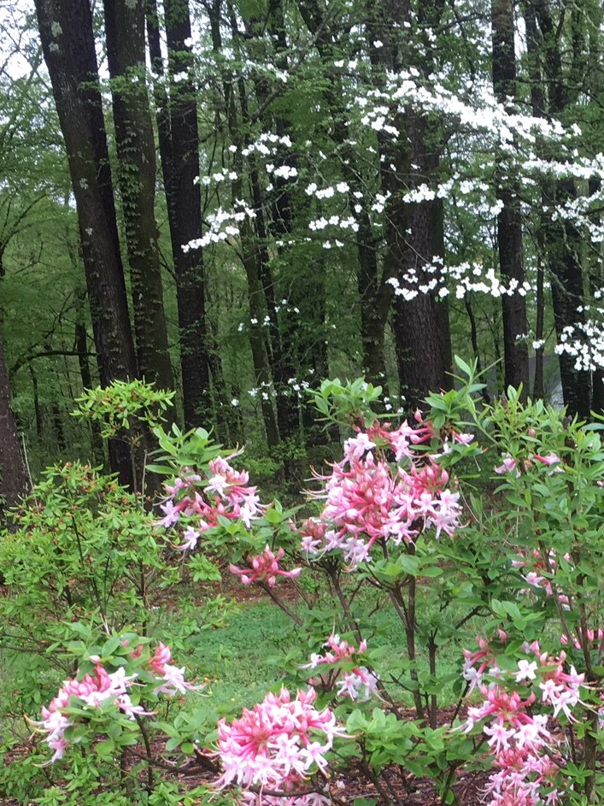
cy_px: 679
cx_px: 515
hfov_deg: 23.2
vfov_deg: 30.2
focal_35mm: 62
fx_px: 1443
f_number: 2.2
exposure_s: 1/120
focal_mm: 4.15
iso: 40
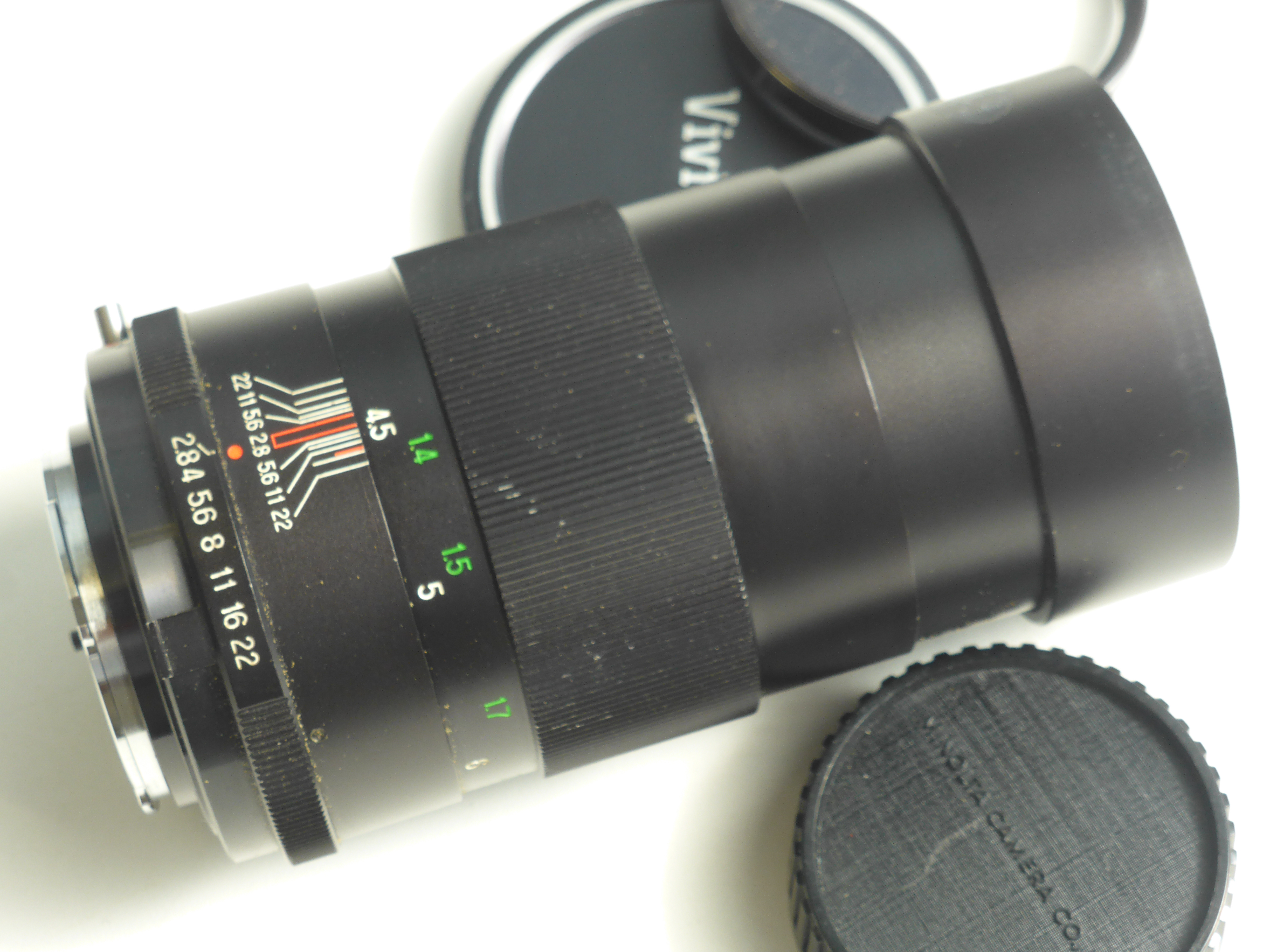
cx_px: 635
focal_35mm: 90
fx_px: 3302
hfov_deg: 21.8
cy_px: 476
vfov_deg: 16.4
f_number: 5.2
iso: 100
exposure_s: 1/100
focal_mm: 16.1
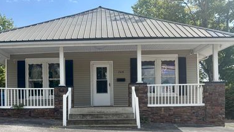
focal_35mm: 38
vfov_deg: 30.8
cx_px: 100
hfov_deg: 52.6
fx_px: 236
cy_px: 96
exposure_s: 1/3021
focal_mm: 5.96
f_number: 1.6
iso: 50
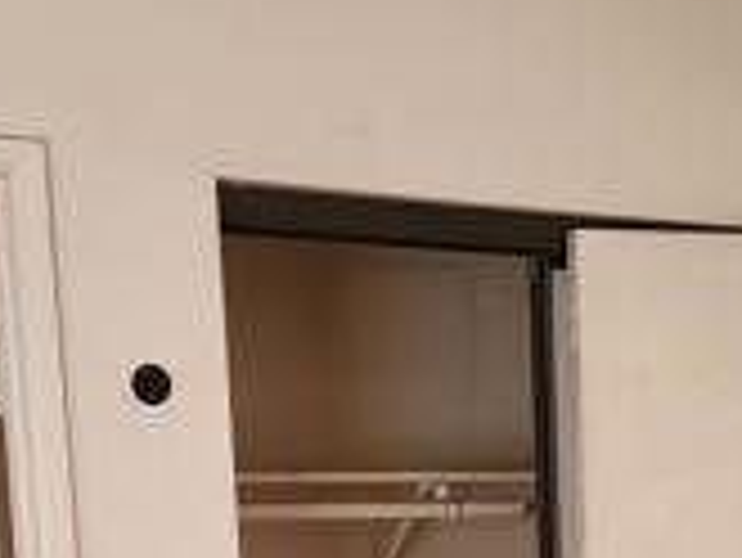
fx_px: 1909
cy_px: 792
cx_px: 585
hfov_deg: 21.7
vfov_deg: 15.5
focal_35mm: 89
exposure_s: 1/120
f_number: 1.8
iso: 320
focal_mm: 5.4
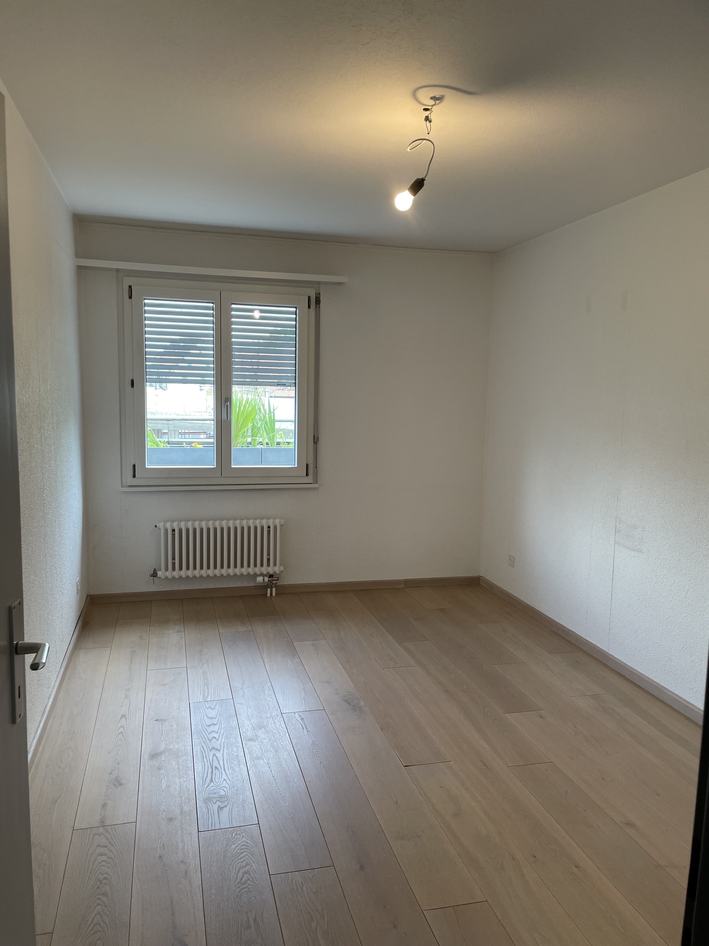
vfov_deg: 67.3
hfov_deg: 53.1
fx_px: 710
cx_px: 354
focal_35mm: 26
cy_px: 473
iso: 100
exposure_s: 1/100
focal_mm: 4.2
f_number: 1.6
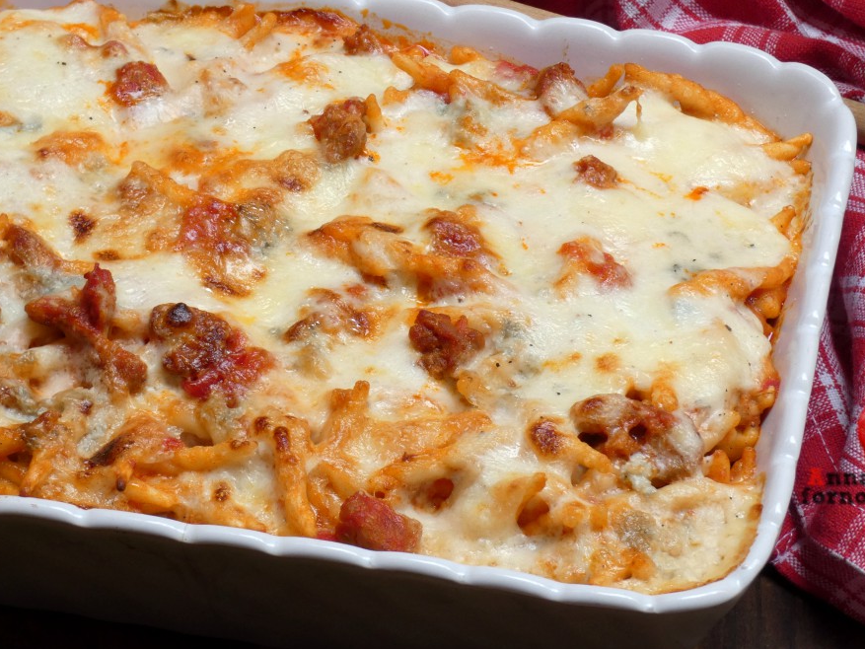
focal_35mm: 197
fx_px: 4923
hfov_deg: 10.0
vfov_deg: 7.5
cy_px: 268
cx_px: 436
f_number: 5.6
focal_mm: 25.8
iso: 80
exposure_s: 1/80
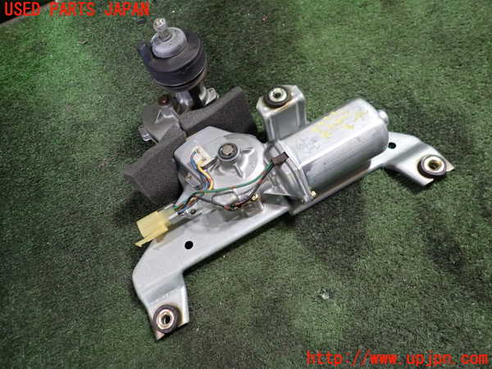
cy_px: 184
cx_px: 246
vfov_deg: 54.9
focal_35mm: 25
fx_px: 355
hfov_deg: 69.4
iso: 200
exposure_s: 1/30
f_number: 2
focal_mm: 4.5
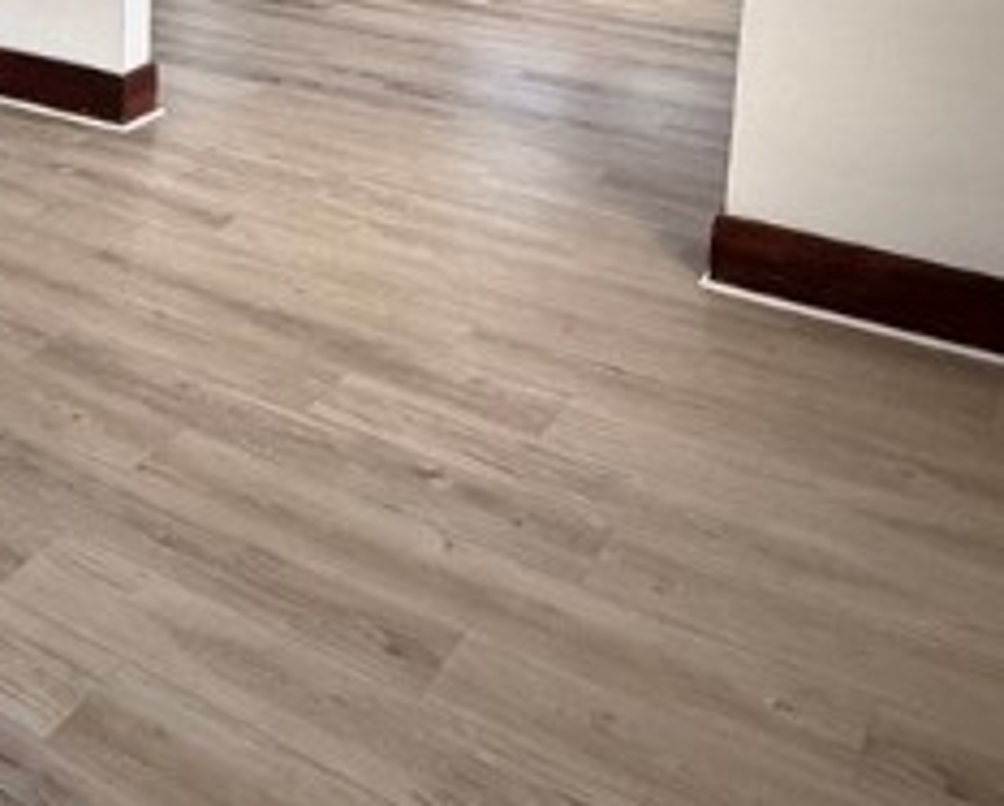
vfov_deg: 30.2
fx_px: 1339
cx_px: 211
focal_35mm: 45
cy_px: -73
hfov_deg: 39.6
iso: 320
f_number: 2.2
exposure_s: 1/121
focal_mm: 2.22
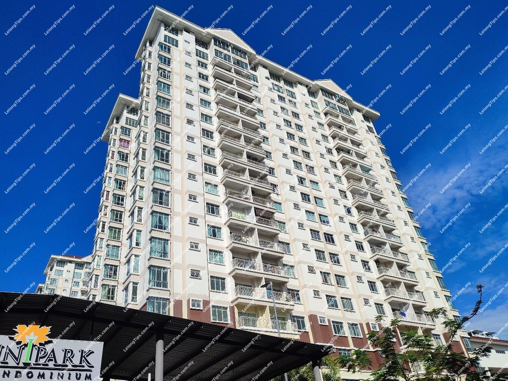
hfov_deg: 69.4
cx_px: 254
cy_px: 190
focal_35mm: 25
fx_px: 367
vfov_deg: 54.9
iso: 50
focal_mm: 6.04
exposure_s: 1/1284
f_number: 1.9
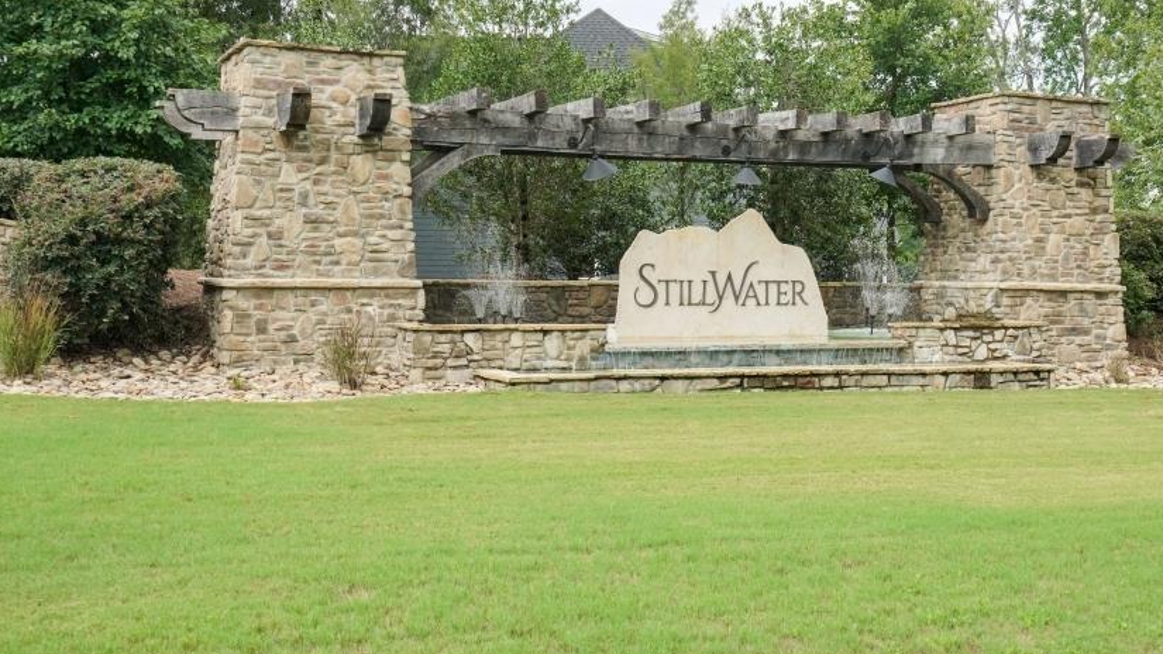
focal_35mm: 52
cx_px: 701
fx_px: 1604
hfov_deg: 39.7
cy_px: 260
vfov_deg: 23.0
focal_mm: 32
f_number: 9
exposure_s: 1/500
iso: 500
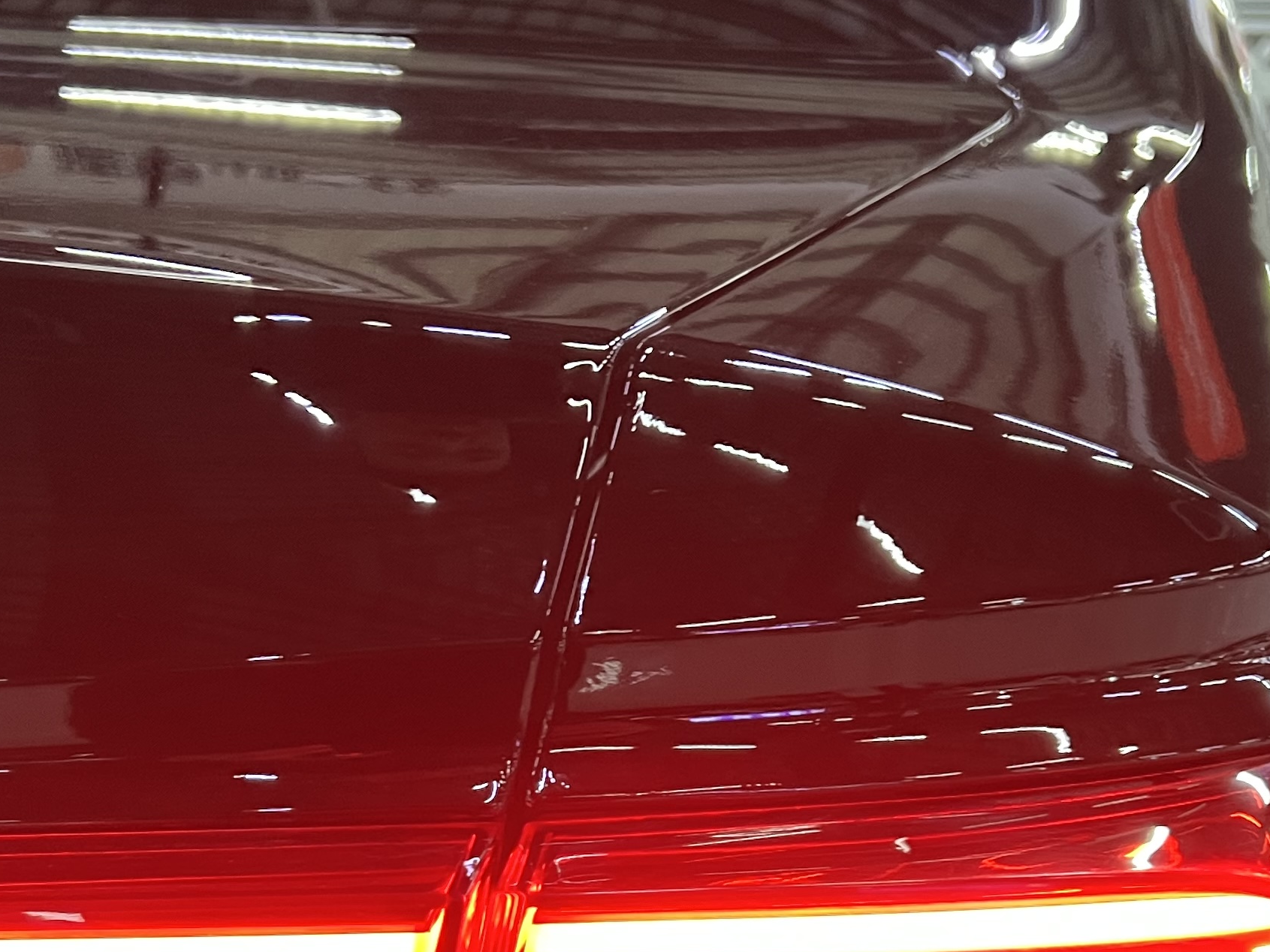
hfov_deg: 31.2
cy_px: 1001
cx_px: 652
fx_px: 2275
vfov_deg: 22.5
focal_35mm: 62
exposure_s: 1/60
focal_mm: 5.7
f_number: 1.5
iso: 320
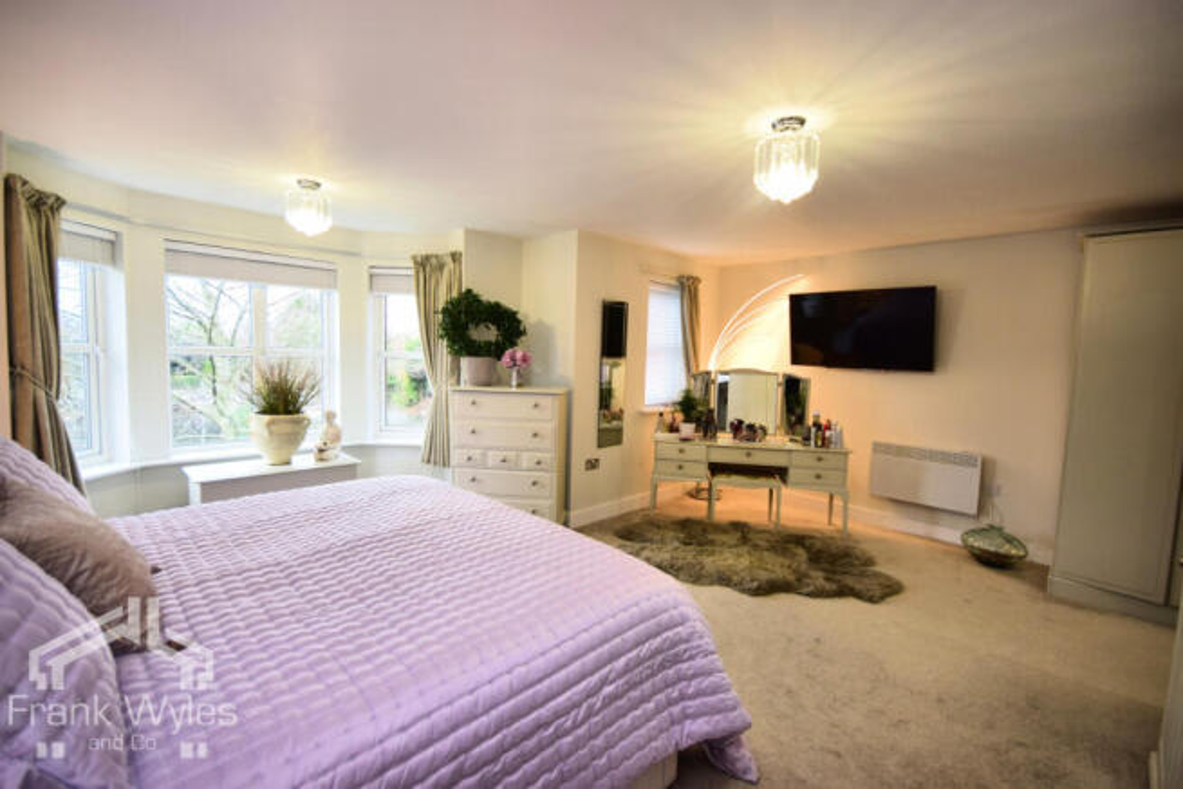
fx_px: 493
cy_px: 394
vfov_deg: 77.4
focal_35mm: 15
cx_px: 592
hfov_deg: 100.4
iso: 320
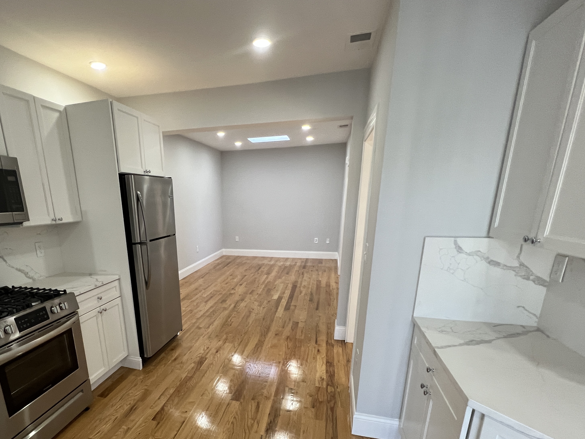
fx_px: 304
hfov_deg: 86.1
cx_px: 222
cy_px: 295
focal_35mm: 18
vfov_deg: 69.4
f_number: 1.8
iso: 250
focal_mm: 1.57
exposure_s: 1/60
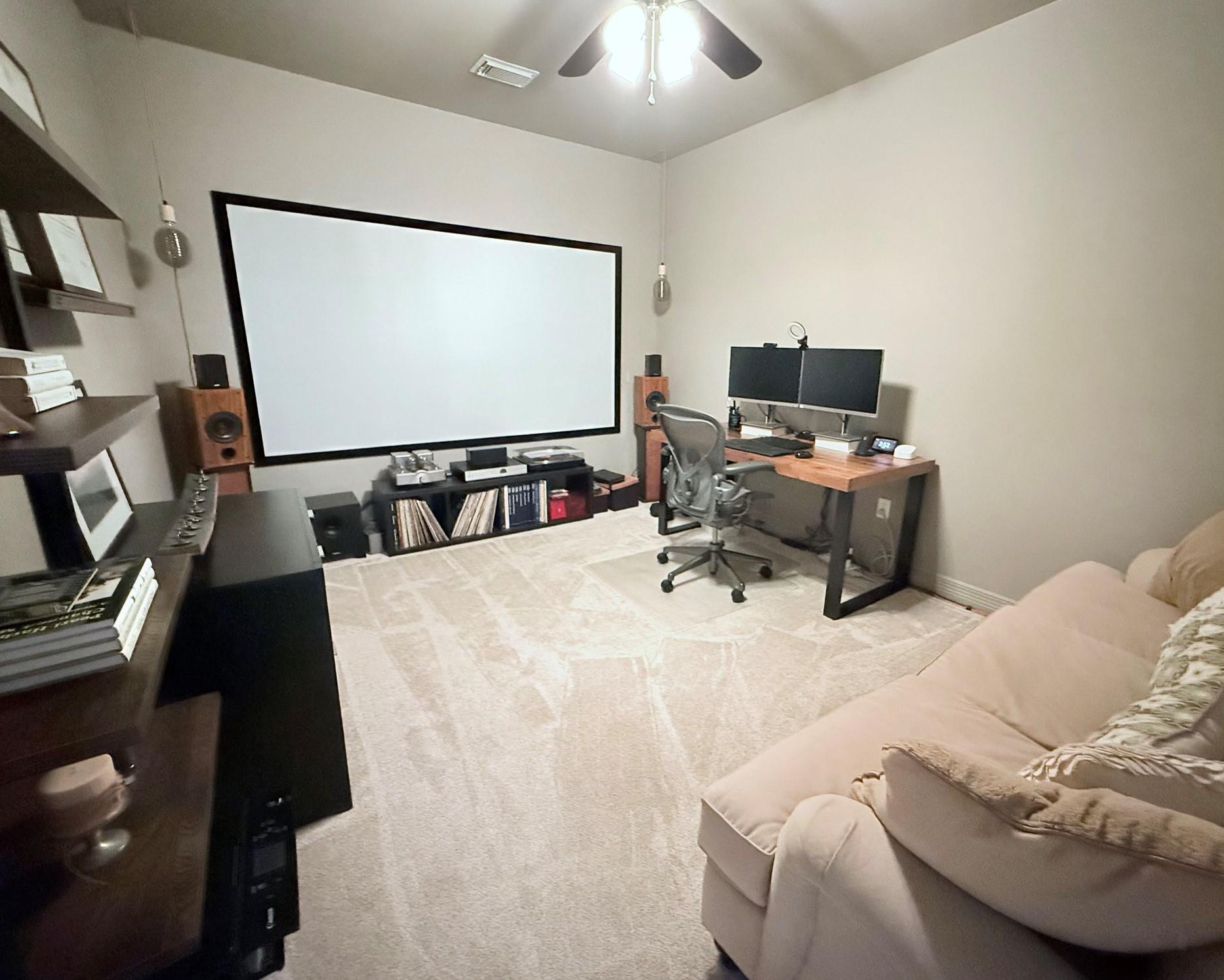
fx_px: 543
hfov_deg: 96.7
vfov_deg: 84.0
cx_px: 639
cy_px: 479
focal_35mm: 15
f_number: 2.2
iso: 1250
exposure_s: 1/40
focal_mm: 2.22
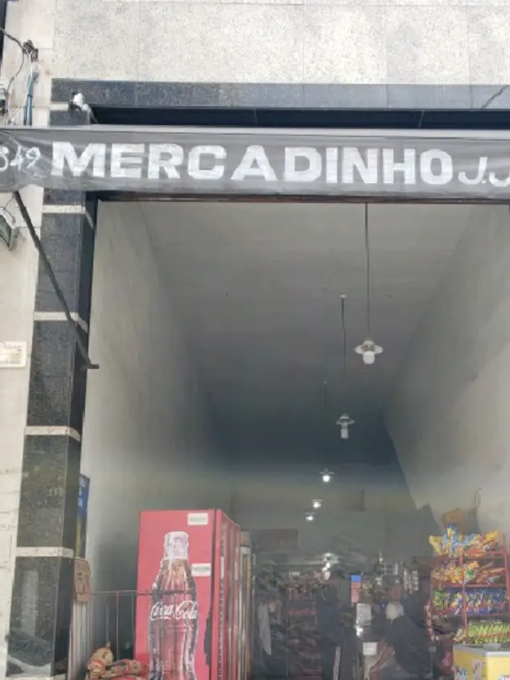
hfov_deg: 39.2
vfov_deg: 50.3
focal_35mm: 36
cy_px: 462
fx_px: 707
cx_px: 337
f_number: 2.4
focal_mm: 4.3
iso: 50
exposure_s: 1/294
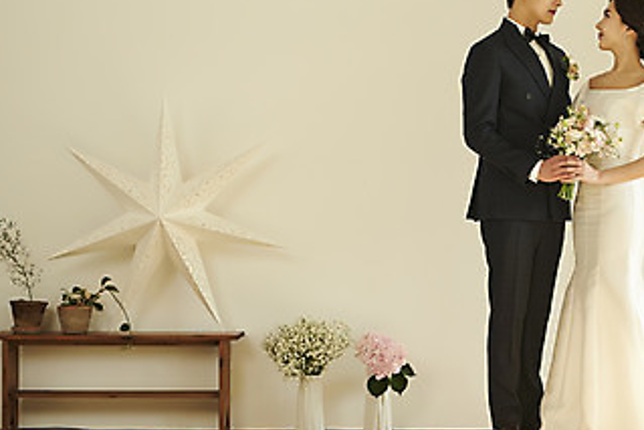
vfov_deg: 11.2
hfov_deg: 16.6
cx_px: 548
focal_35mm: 122
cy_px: 99
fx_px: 2183
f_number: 4
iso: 250
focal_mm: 65
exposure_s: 1/125
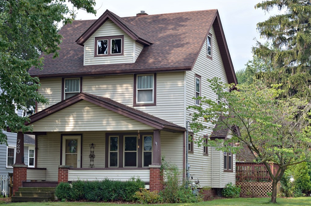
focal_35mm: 80
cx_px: 154
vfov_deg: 17.0
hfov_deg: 25.4
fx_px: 690
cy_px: 107
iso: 100
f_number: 5.6
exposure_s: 1/250
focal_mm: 50
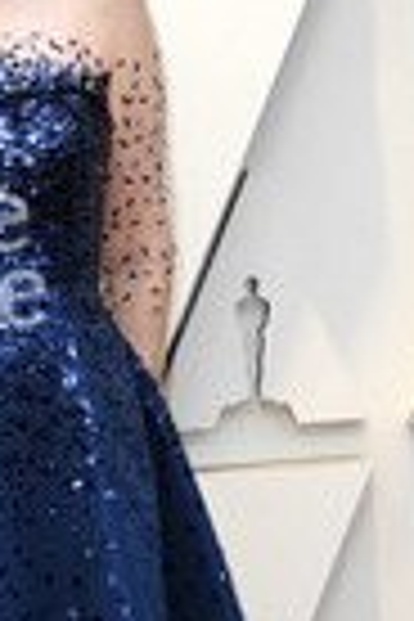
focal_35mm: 197
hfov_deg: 6.9
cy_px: 526
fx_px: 3398
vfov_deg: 10.4
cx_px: -52
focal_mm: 68
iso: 800
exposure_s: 1/250
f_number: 8
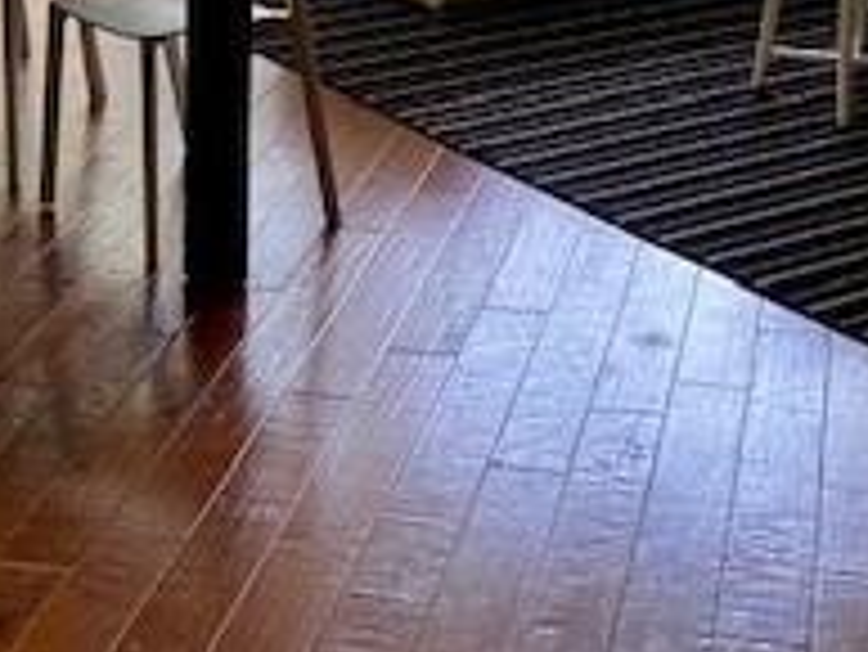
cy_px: -265
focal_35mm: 86
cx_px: 409
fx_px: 2158
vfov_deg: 16.0
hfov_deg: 22.7
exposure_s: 1/120
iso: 80
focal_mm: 4.25
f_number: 1.8
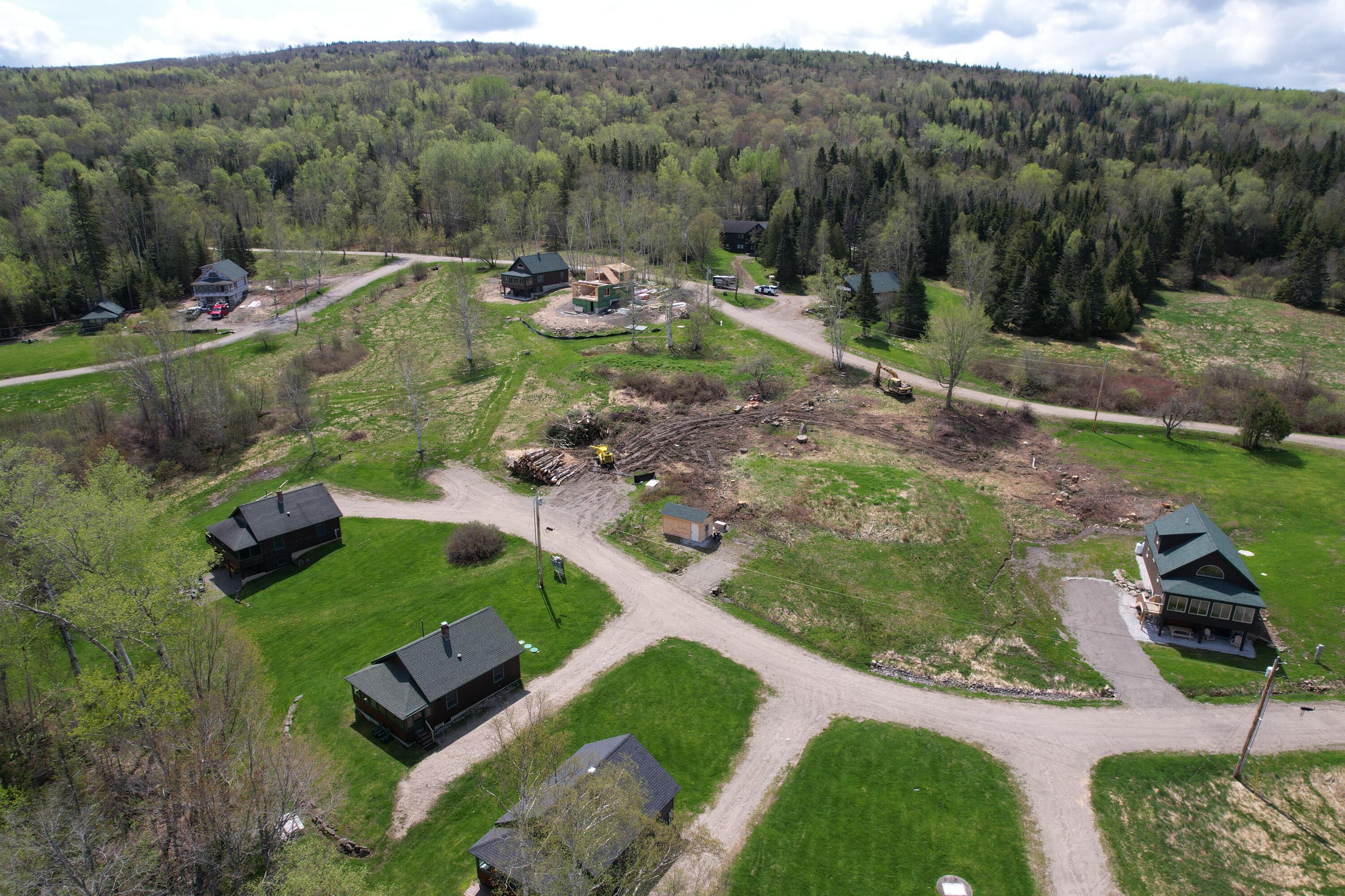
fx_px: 822
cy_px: 448
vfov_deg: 57.2
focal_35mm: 22
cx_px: 672
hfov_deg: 78.6
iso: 100
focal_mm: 8.38
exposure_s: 1/1500
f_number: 2.8
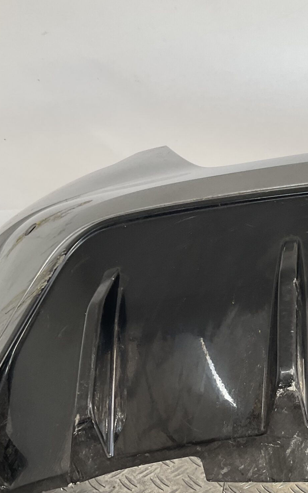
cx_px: 277
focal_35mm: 53
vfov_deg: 37.9
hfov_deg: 23.8
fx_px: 712
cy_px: 318
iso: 32
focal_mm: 3
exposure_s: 1/120
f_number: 1.8
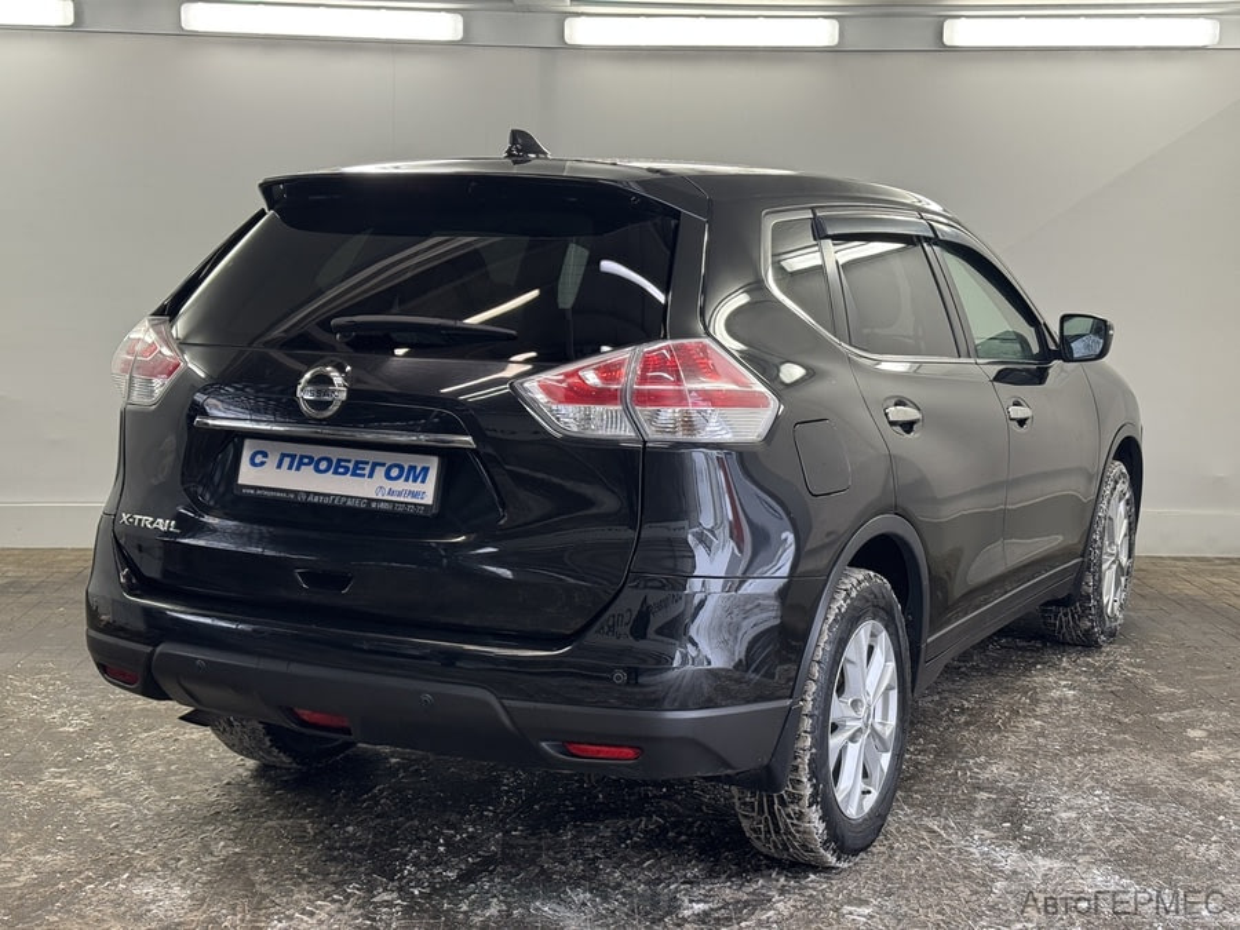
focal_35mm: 48
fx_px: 1719
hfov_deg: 39.7
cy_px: 465
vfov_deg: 30.3
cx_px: 620
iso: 80
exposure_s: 1/100
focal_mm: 6.76
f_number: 1.78
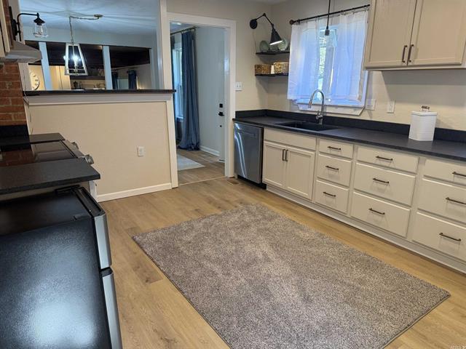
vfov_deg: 56.8
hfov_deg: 71.6
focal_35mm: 24
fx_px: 323
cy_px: 174
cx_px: 233
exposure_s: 1/120
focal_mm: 6.76
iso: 200
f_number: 1.78
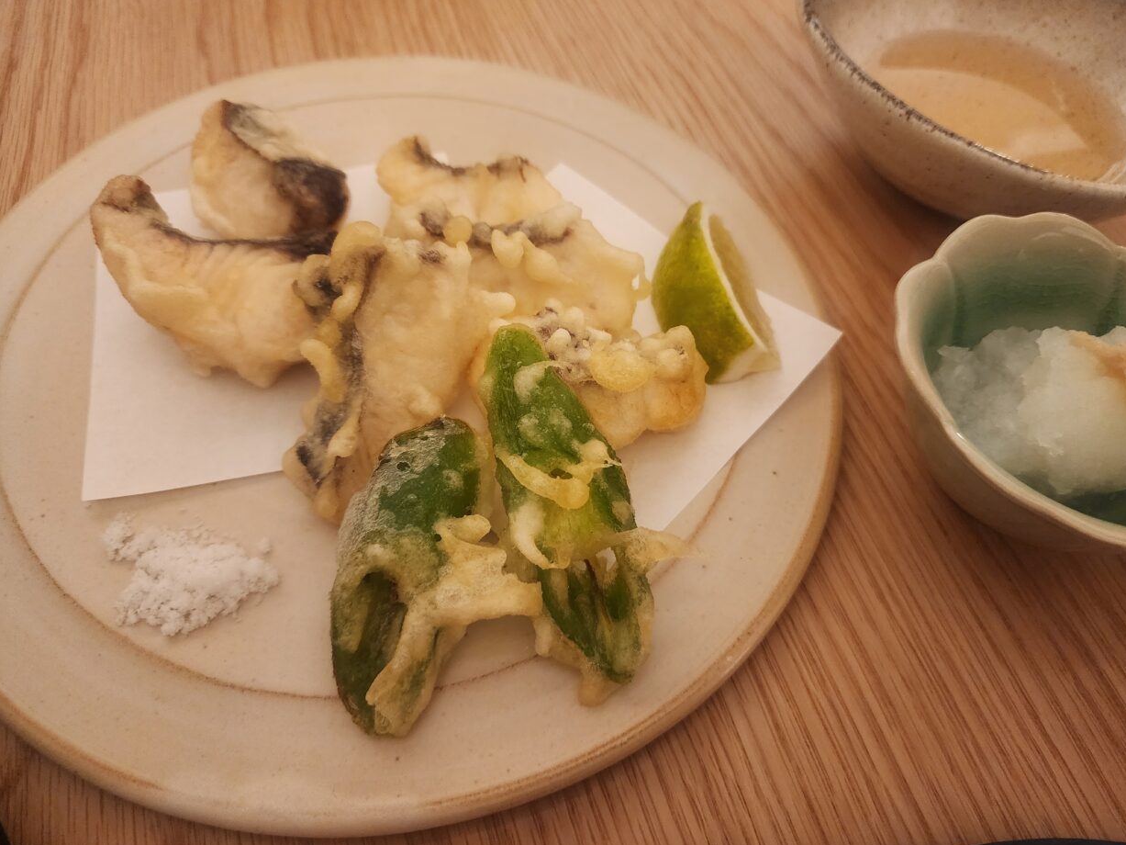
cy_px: 410
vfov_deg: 56.8
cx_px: 572
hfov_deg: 71.6
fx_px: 781
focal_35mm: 24
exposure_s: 1/60
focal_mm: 6.4
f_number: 1.8
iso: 800
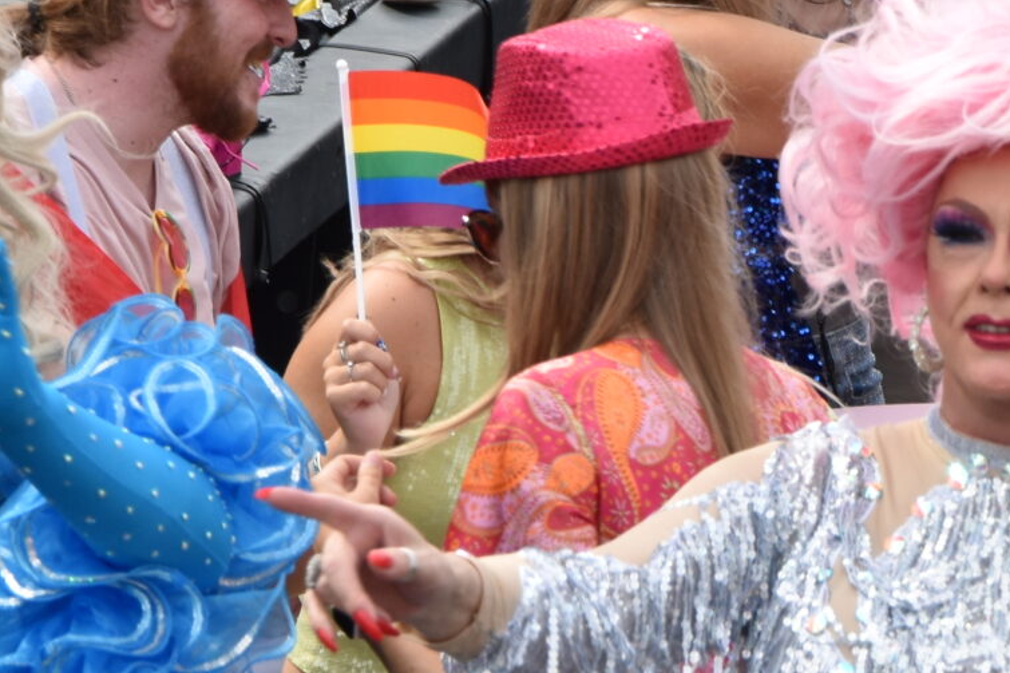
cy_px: 509
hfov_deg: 4.4
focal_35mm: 468
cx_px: 962
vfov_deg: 2.9
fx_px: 13126
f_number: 8
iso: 200
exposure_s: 1/250
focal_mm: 92
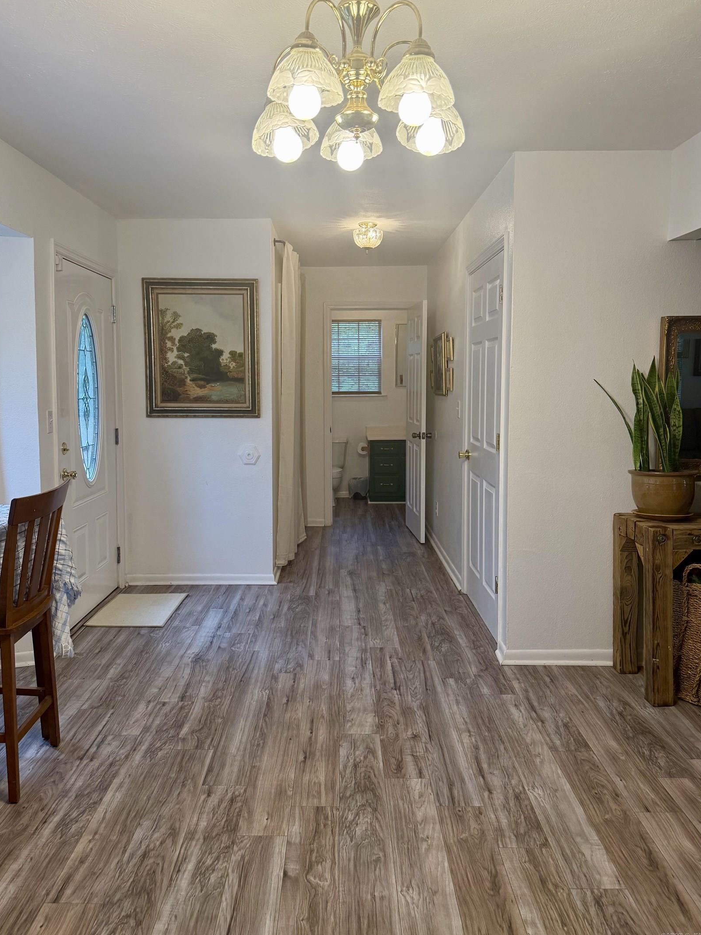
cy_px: 435
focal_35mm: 26
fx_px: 702
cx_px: 326
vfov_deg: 67.2
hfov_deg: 53.0
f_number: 1.78
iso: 160
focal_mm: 6.76
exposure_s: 1/226
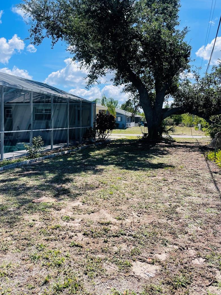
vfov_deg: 59.9
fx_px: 255
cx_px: 95
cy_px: 140
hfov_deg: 46.7
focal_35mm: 30
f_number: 1.6
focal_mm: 4.2
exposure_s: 1/2618
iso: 32
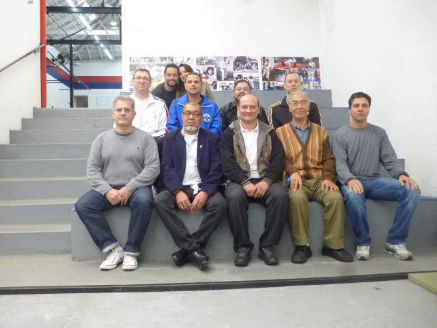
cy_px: 164
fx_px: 353
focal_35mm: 28
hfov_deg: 63.4
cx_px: 218
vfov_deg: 49.7
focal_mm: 5
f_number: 3.1
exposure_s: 1/20
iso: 400
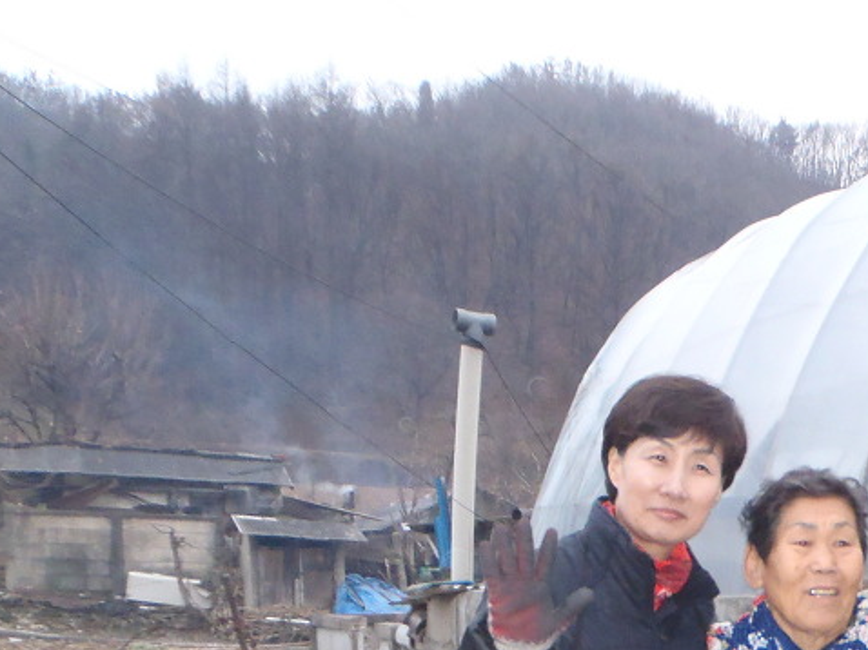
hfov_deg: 30.0
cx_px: 866
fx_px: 1504
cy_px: 668
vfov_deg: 23.3
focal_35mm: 60
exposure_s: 1/30
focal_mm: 5
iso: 400
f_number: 3.5
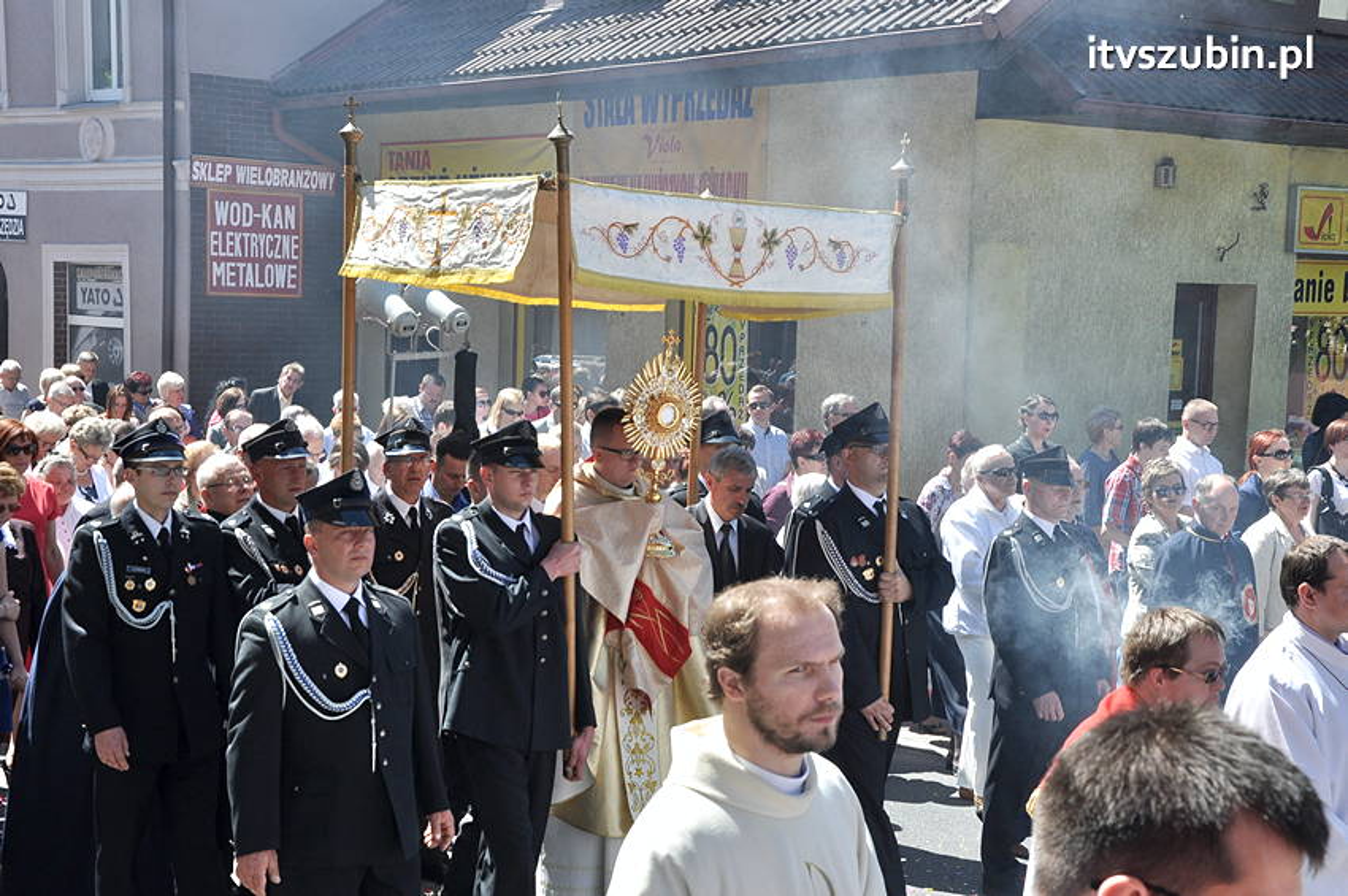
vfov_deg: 23.7
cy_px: 448
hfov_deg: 35.1
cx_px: 674
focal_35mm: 57
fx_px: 2132
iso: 400
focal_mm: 38
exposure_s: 1/400
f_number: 10
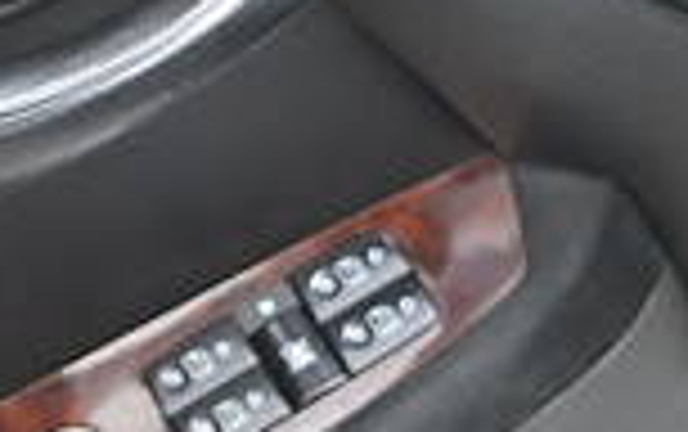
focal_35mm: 216
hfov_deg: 9.5
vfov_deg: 6.0
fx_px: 4048
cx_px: -297
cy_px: -335
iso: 800
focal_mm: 27
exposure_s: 1/80
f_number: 4
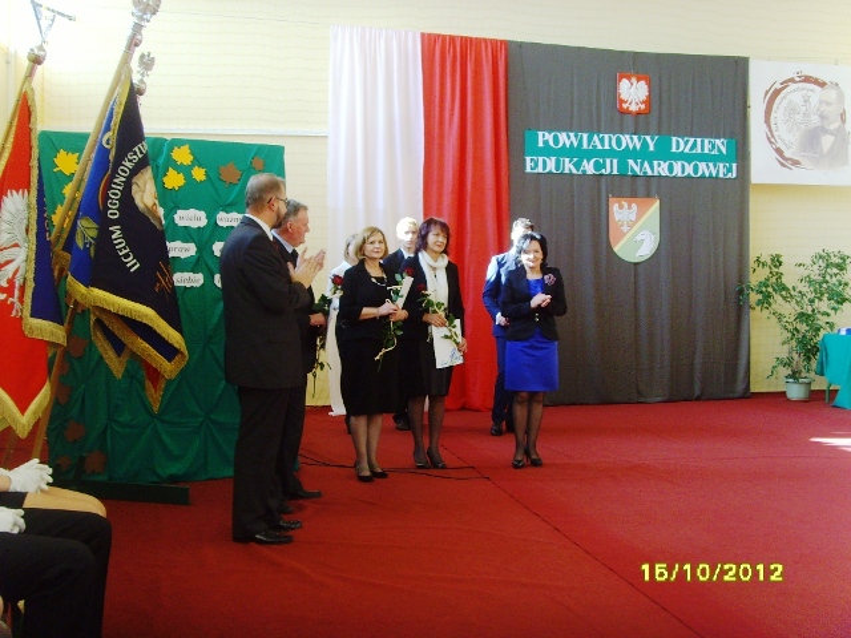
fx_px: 959
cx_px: 426
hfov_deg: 47.9
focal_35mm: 39
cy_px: 319
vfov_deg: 36.8
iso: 160
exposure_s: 1/45
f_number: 3.5
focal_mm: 6.6
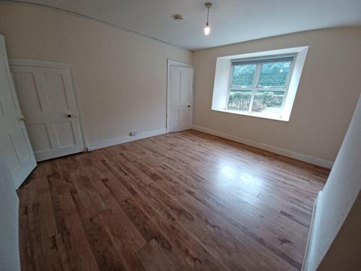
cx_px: 180
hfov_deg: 106.2
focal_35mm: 13
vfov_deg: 89.9
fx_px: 136
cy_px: 136
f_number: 2.2
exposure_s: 1/33.3
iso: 160
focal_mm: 1.42
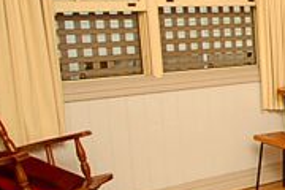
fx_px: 594
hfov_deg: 18.1
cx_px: 575
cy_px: 73
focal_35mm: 75
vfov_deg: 18.2
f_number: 4
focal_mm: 10
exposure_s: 1/250
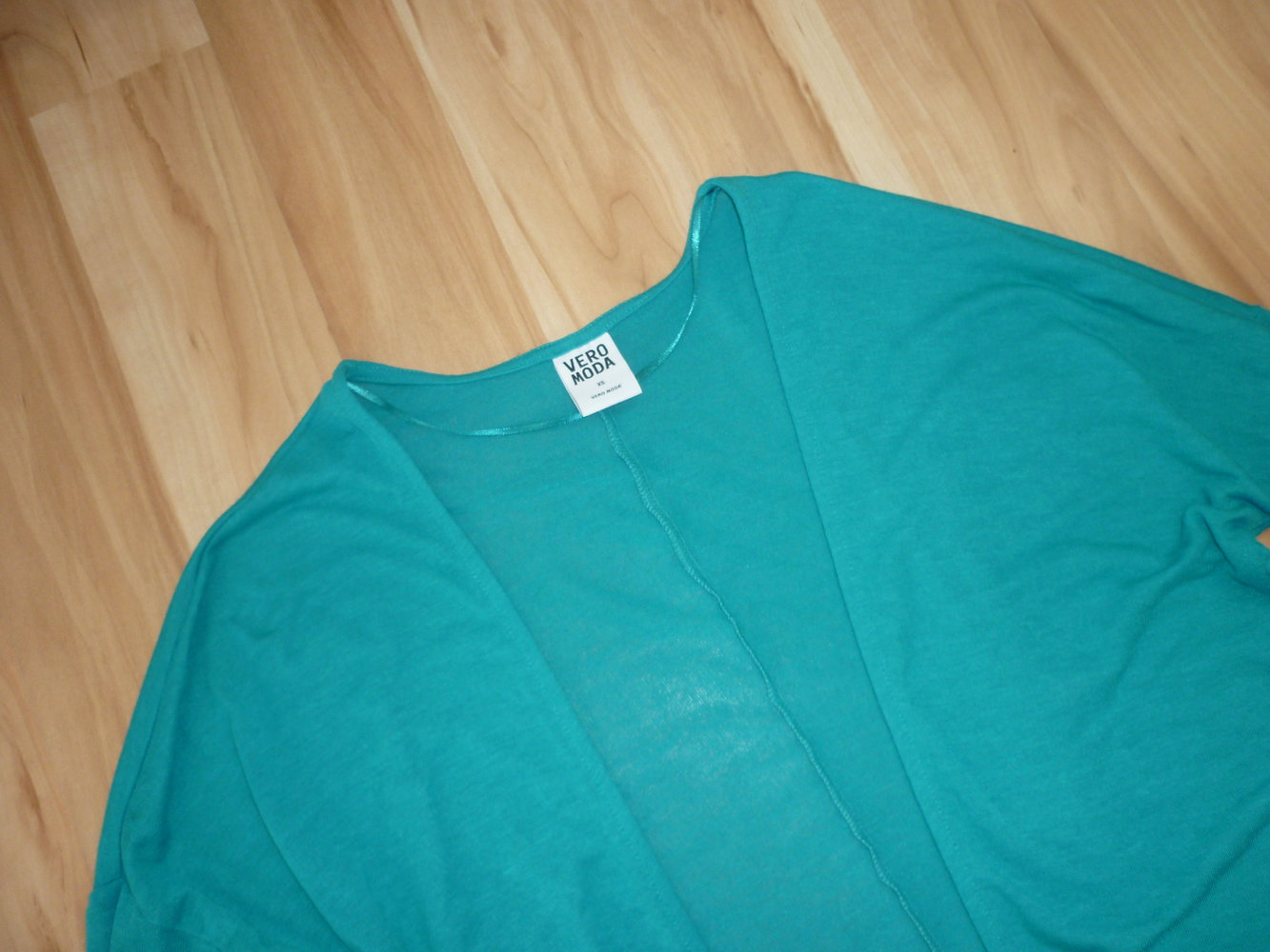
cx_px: 635
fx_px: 1211
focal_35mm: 33
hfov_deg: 55.3
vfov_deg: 43.0
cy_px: 476
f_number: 2.8
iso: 100
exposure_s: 1/30
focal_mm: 5.5
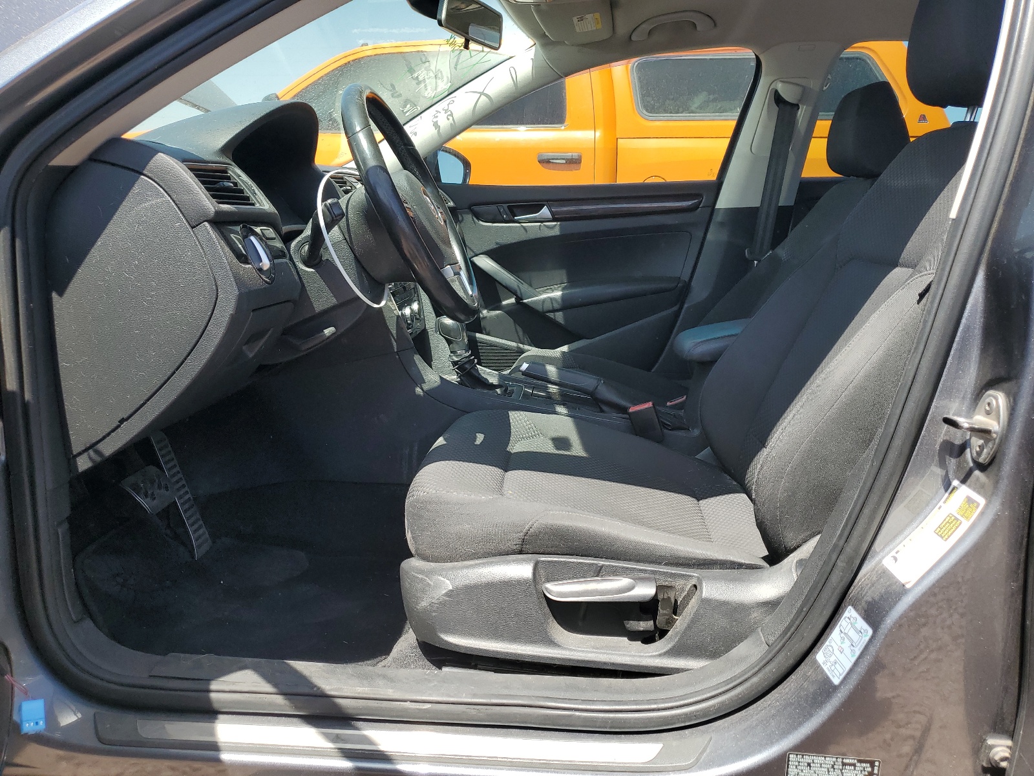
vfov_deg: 53.1
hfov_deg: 67.3
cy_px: 388
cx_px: 517
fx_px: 777
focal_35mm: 26
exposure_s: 1/1000
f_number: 1.5
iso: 50
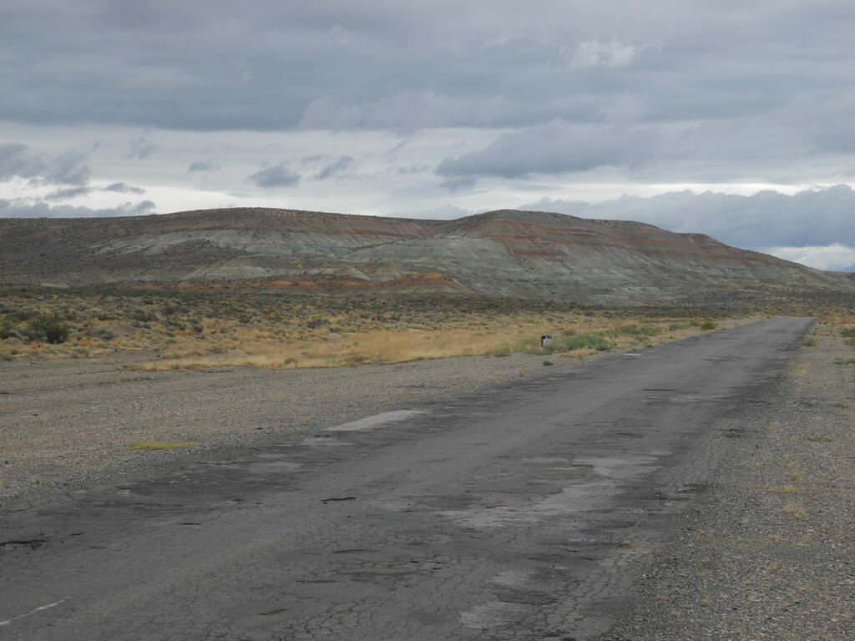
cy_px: 320
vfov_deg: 17.4
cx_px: 428
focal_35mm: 85
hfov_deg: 23.0
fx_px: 2099
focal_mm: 18.1
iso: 100
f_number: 4
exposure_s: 1/1000
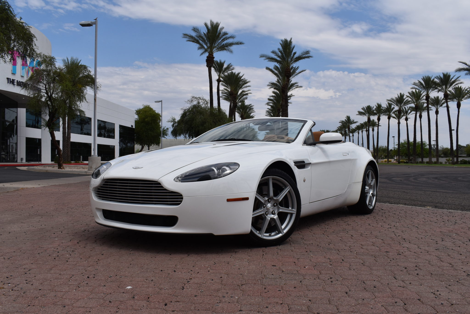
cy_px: 157
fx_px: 431
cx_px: 235
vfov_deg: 40.0
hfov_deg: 57.2
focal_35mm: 33
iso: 200
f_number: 10
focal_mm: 22
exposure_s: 1/1000
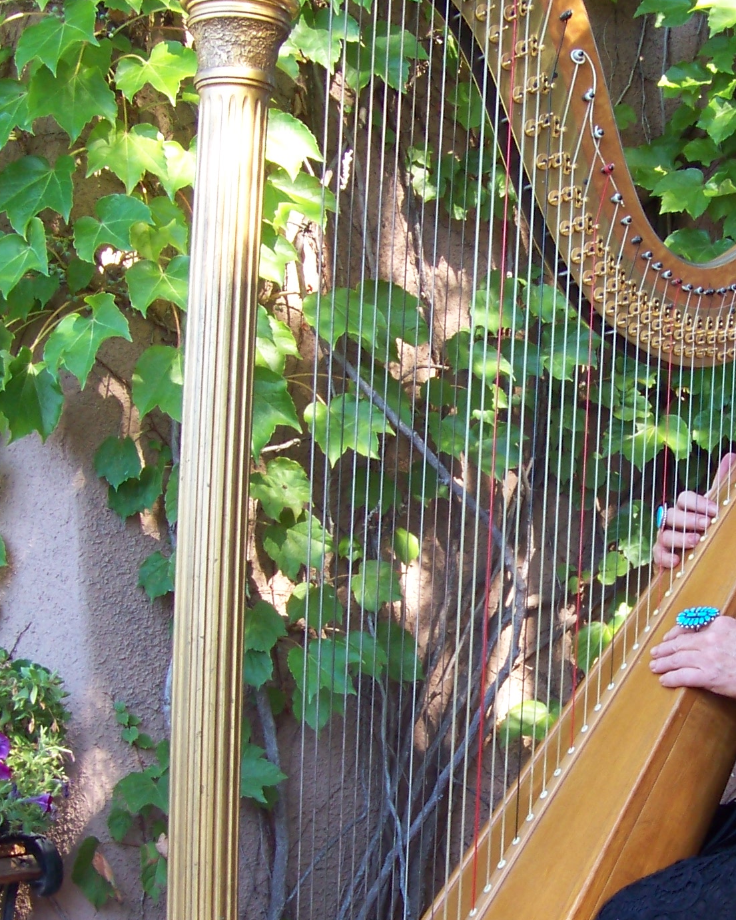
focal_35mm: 83
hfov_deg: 18.4
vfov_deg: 22.9
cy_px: 592
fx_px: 2261
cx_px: 539
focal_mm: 5.85
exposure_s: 1/30
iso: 64
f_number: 2.8
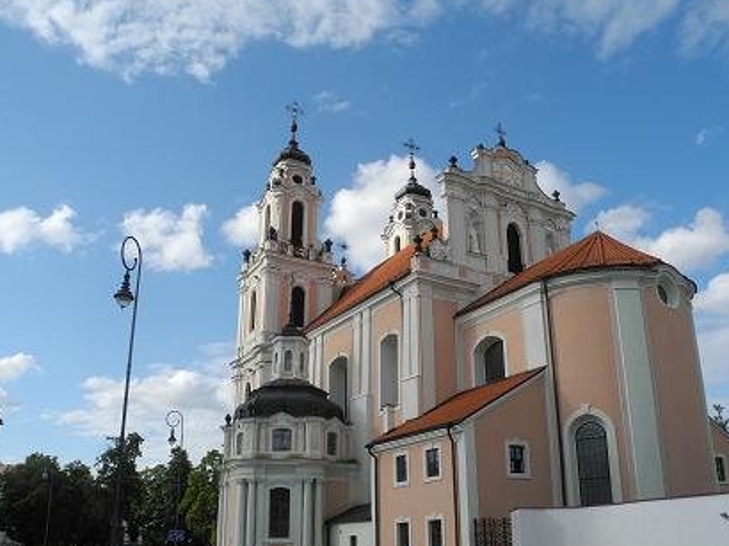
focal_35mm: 35
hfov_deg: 52.6
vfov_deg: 40.6
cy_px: 288
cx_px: 393
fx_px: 737
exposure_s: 1/800
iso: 100
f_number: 4.5
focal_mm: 6
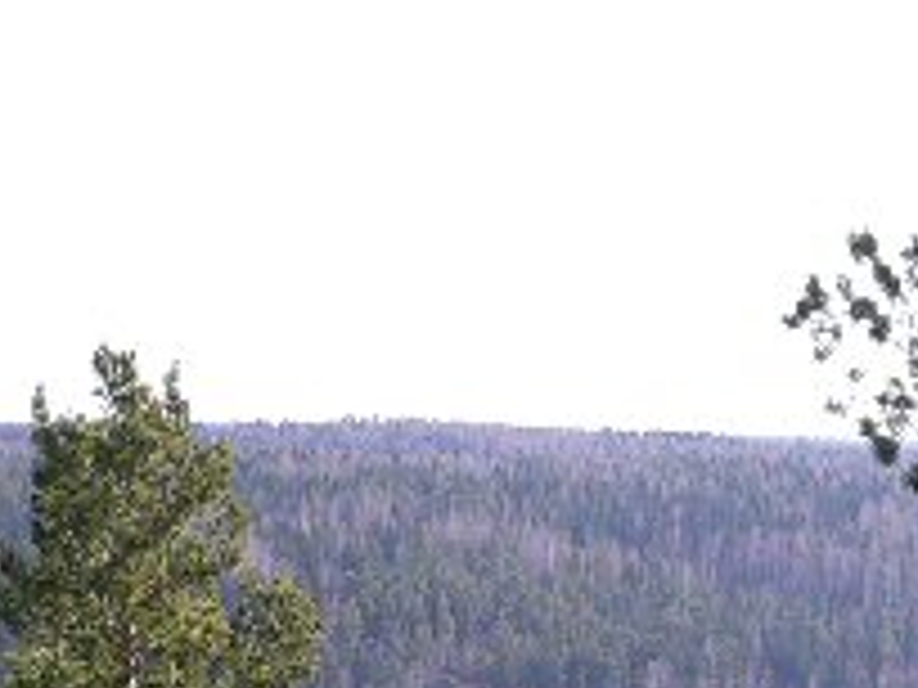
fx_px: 3182
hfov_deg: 16.4
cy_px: 983
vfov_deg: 11.9
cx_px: 657
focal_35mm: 120
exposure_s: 1/500
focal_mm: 5.8
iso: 80
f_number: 2.8
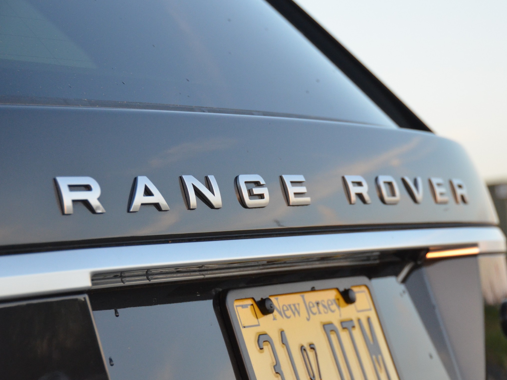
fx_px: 1816
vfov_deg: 12.0
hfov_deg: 15.9
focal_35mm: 124
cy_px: 182
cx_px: 284
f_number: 5
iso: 1600
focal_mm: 70
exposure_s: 1/320
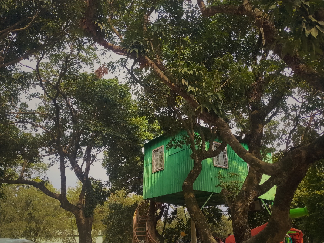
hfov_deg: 69.4
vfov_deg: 54.9
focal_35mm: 25
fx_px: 234
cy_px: 122
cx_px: 162
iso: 200
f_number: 1.8
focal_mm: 4.36
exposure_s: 1/2000
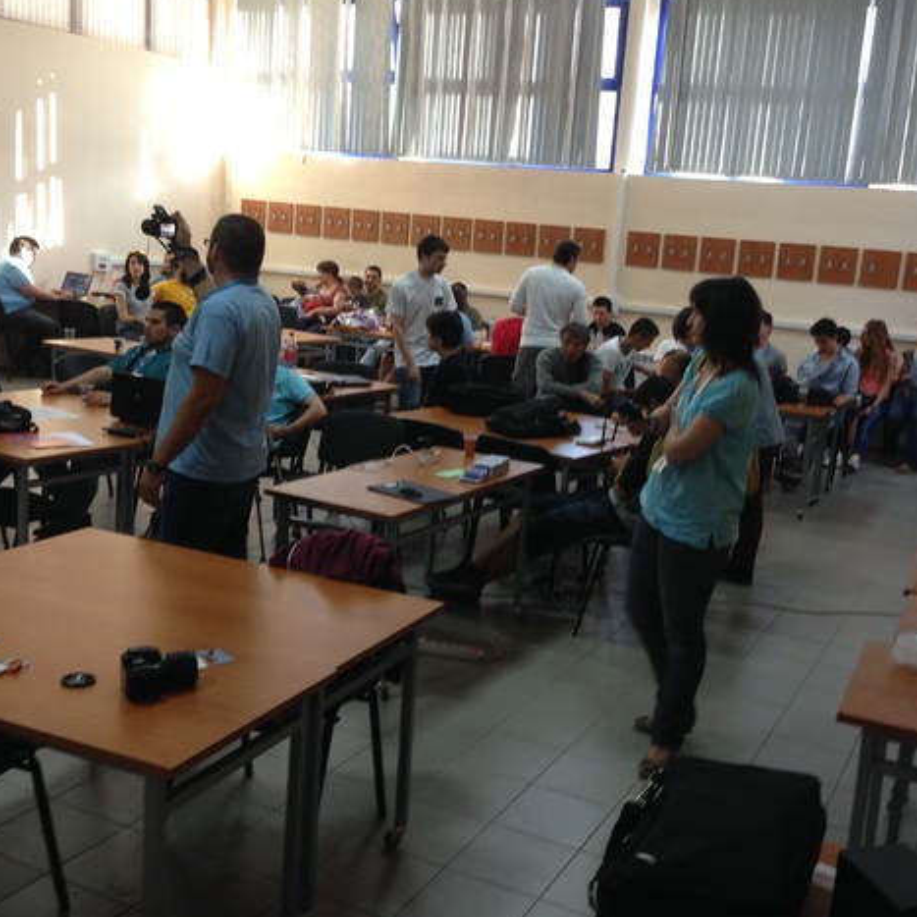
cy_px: 459
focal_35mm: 40
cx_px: 522
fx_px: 1199
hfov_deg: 41.8
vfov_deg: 41.9
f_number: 2.4
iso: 100
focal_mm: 4.12
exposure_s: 1/20
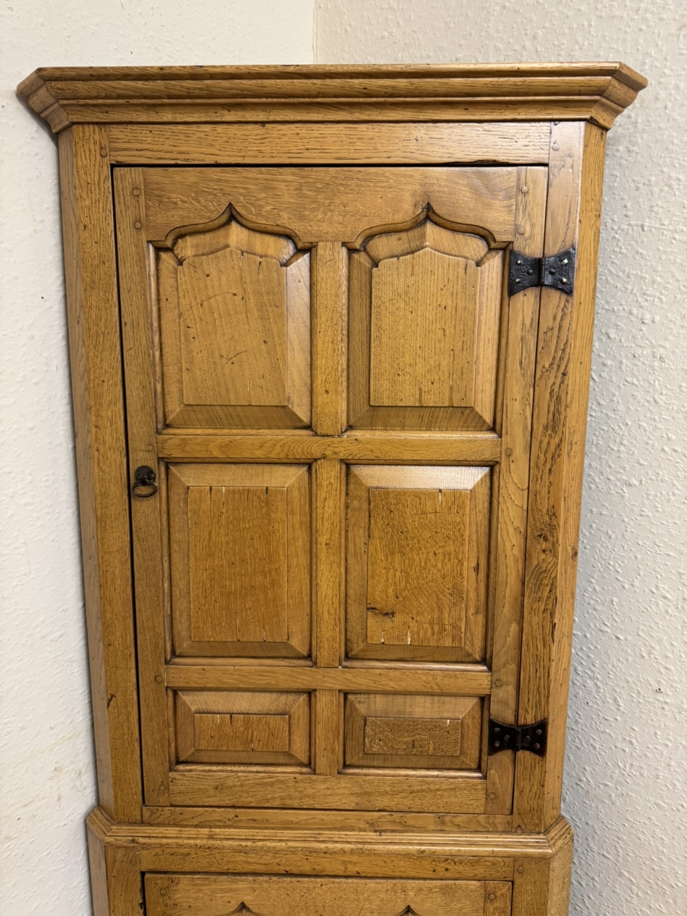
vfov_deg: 71.6
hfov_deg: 56.8
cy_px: 458
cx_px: 344
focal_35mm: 24
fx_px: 635
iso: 160
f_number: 1.78
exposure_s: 1/50
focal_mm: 6.76
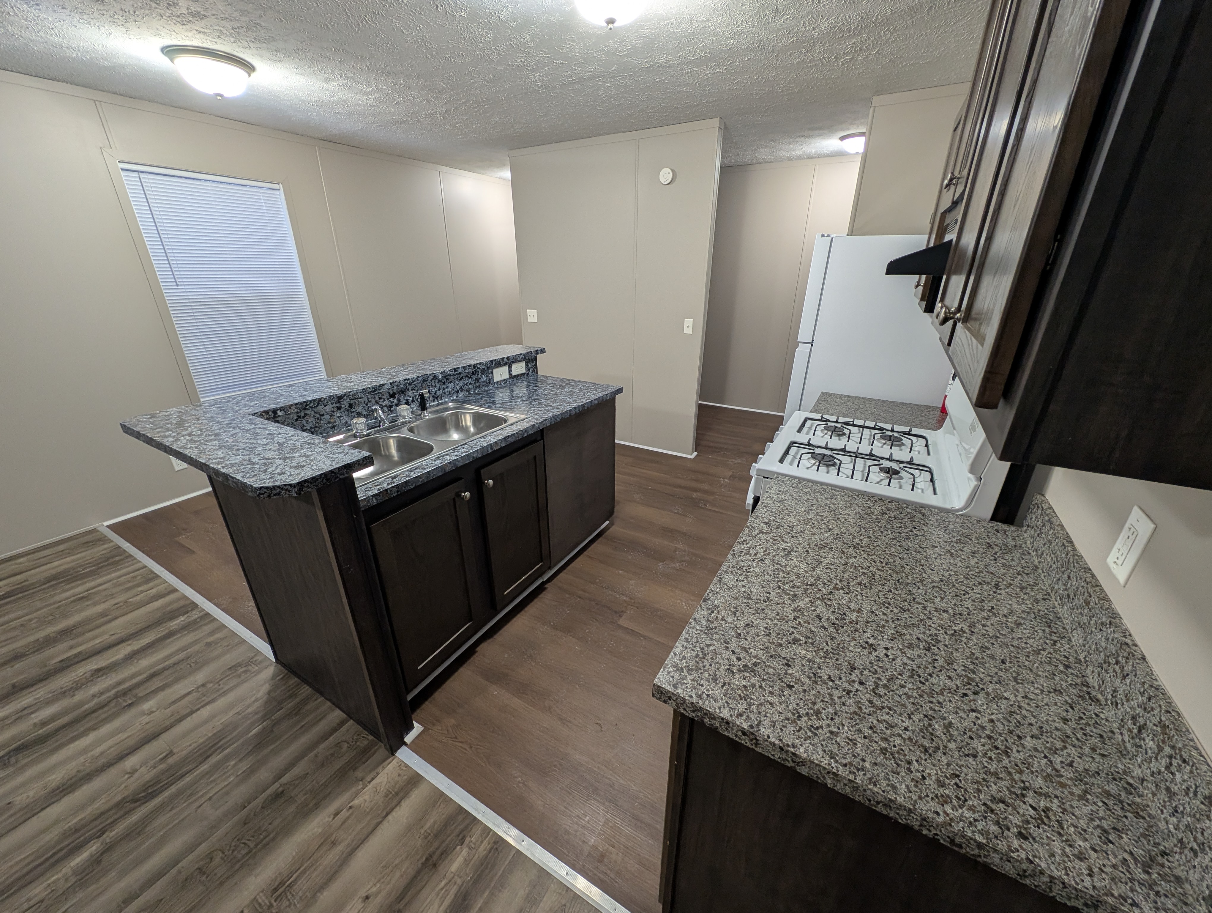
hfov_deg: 110.5
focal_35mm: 12
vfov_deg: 94.6
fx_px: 421
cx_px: 606
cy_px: 456
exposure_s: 1/30
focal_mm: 2.23
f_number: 1.95
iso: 145
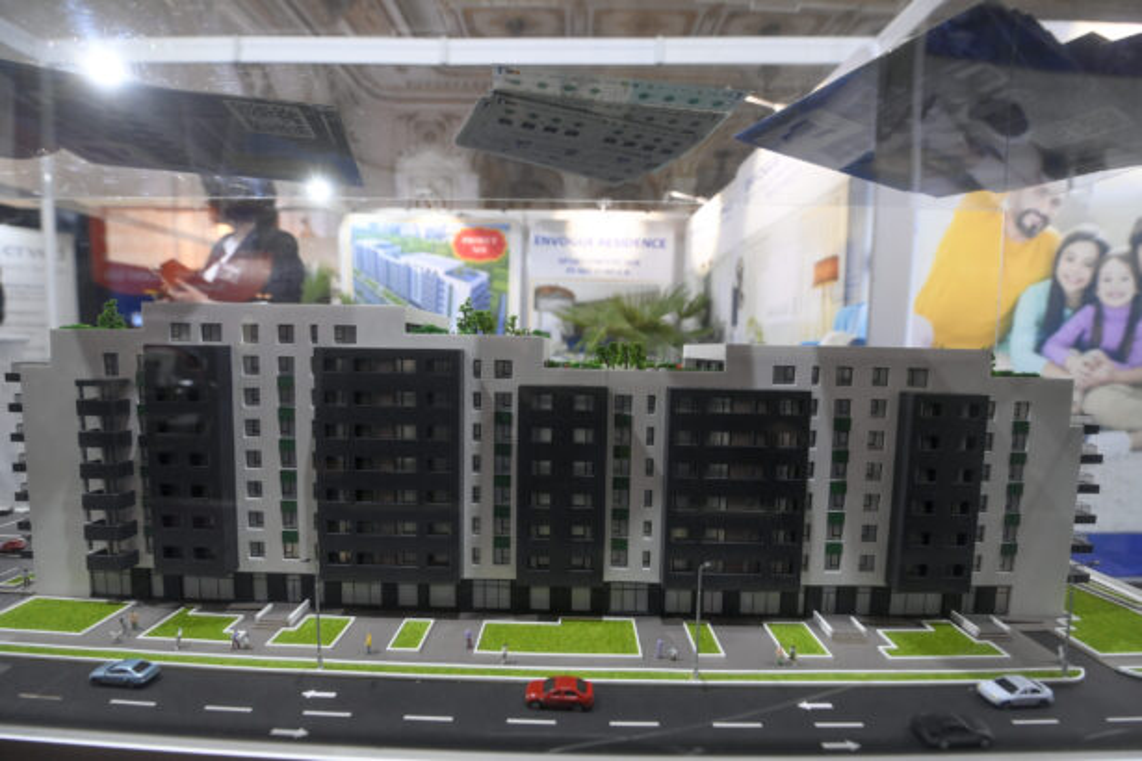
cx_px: 571
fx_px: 444
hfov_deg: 104.3
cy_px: 380
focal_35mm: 14
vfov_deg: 81.2
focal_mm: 14
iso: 2000
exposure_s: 1/160
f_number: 4
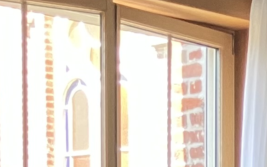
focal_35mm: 206
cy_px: 558
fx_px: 1499
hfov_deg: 9.6
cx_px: 506
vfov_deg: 5.8
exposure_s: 1/73
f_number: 1.8
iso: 80
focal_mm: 3.99
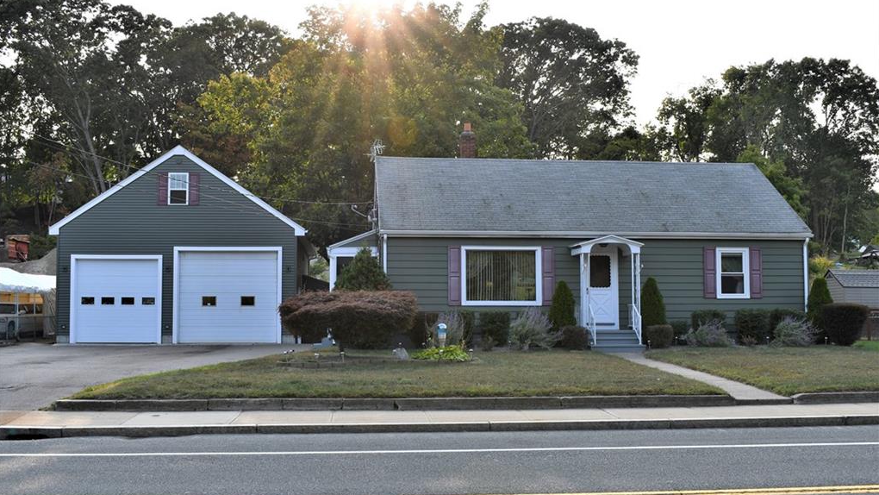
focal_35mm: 41
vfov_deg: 29.0
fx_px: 956
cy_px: 263
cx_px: 439
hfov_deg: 49.4
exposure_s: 1/250
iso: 110
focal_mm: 26
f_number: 8
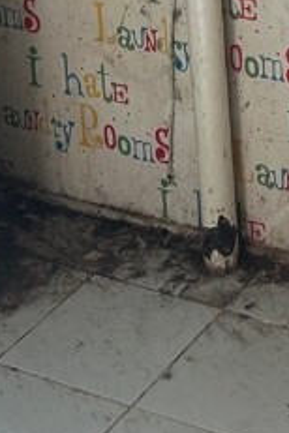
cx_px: 353
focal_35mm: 120
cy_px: -247
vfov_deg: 15.5
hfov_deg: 11.2
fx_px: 1445
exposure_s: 1/138
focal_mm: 5.7
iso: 32
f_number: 1.5
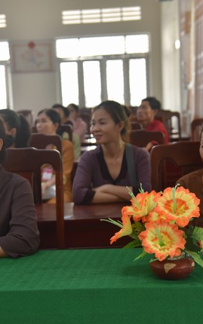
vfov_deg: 27.8
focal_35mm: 74
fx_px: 655
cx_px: 79
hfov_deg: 17.6
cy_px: 162
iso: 450
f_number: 4
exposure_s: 1/60
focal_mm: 48
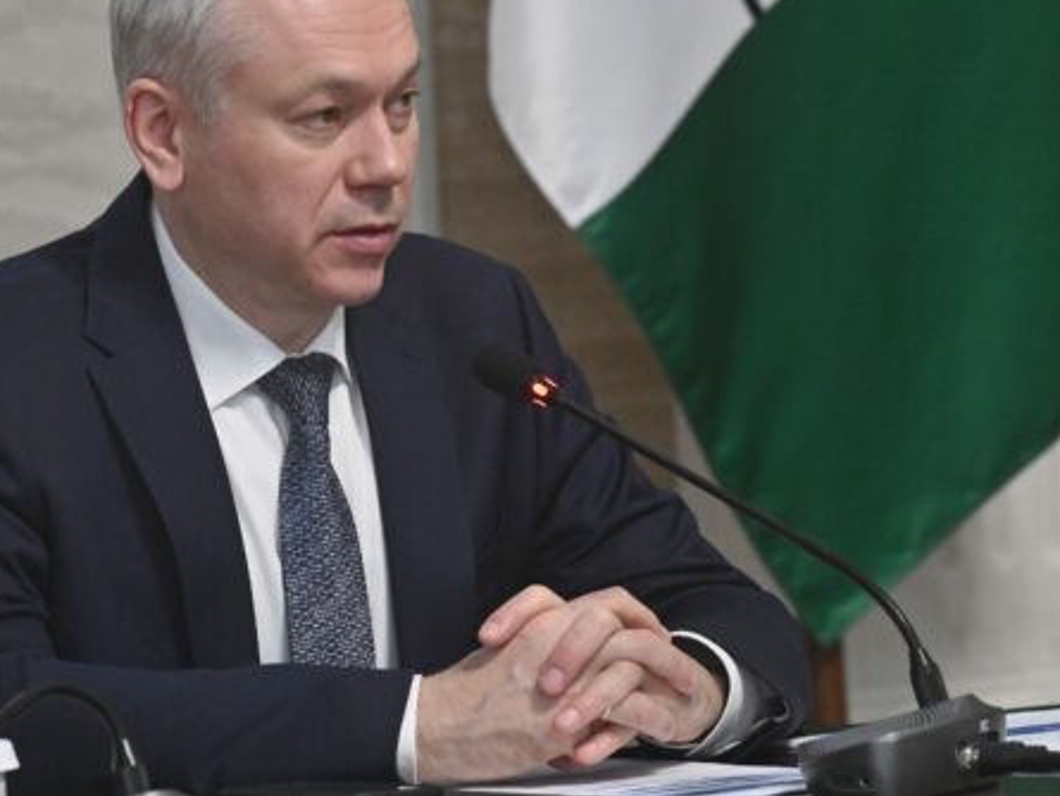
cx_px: 374
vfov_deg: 3.7
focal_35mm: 406
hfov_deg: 4.9
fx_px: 12436
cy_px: 260
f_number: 9
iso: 5000
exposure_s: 1/125
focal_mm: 270
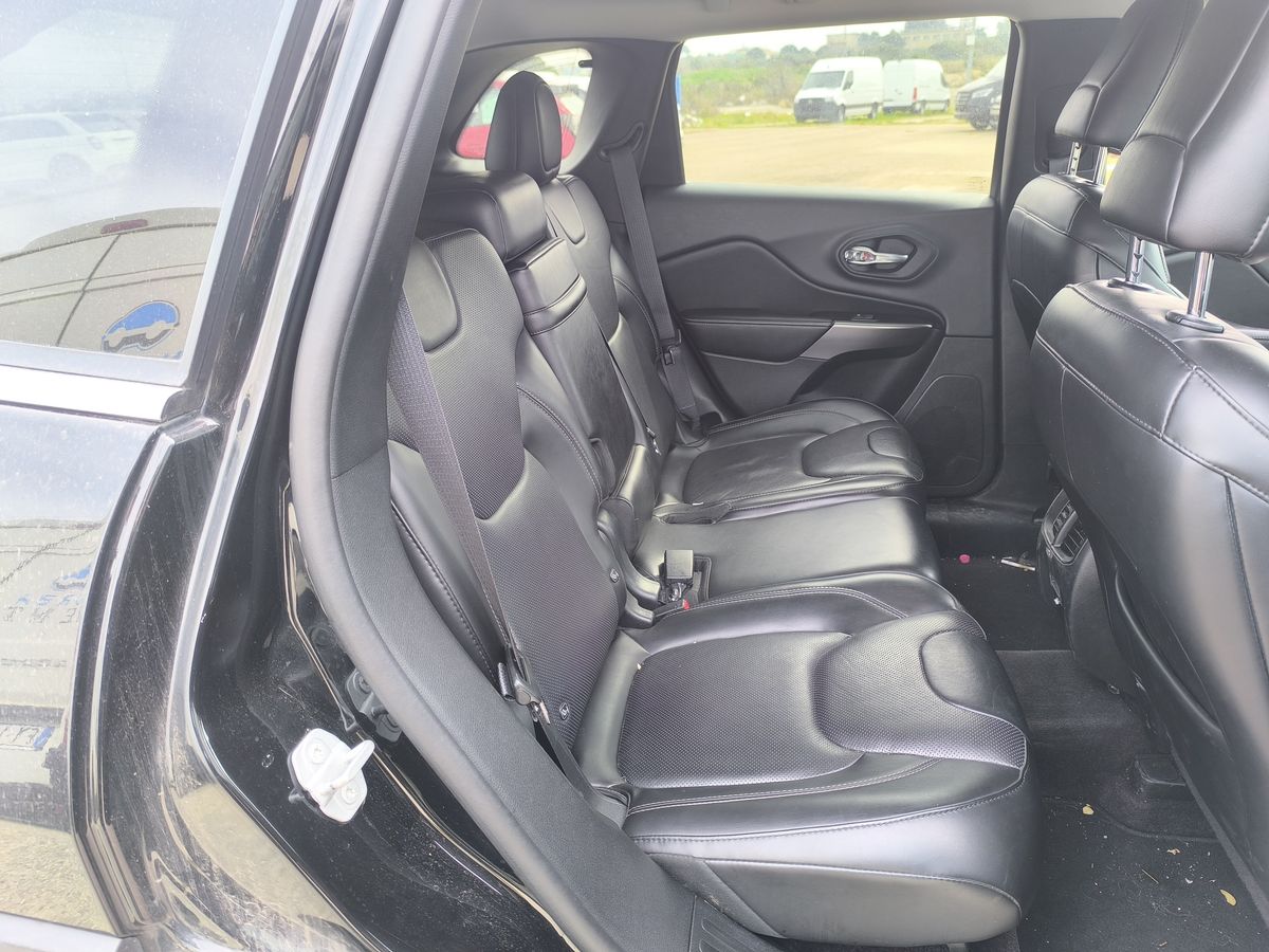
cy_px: 476
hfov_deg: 73.9
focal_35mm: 23
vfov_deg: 58.9
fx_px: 843
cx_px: 634
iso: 160
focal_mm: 6.14
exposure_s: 1/100
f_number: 1.65
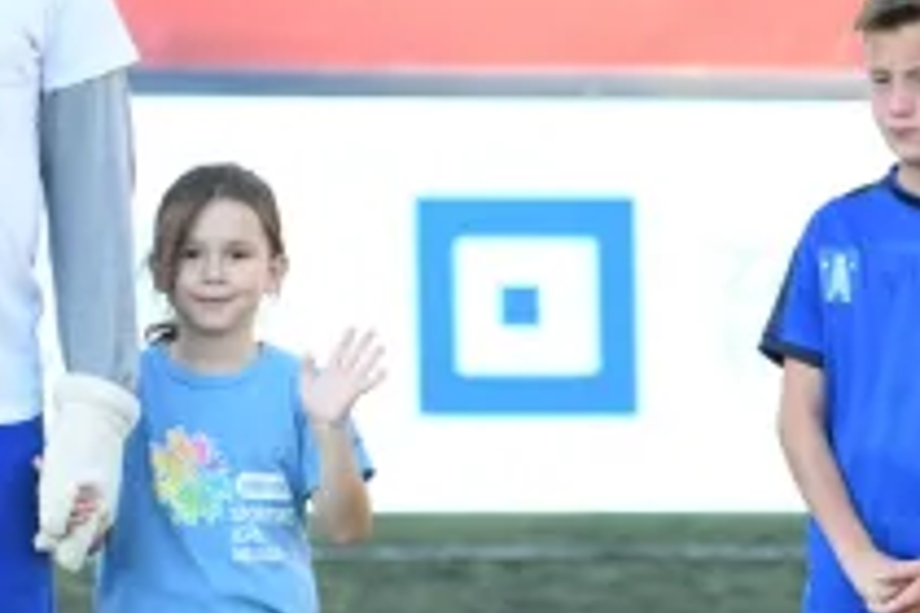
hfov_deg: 5.1
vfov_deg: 3.4
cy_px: 243
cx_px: 329
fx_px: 10349
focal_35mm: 405
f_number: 2.8
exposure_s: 1/640
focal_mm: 112
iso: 400
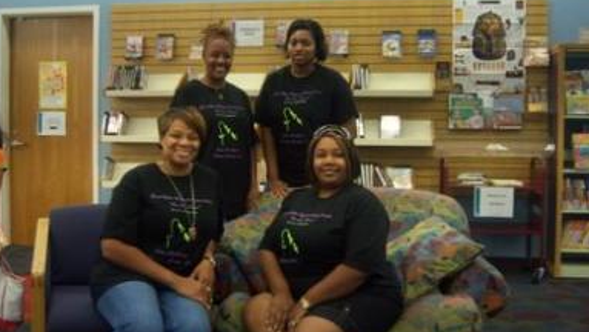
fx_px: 625
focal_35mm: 40
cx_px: 290
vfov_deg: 29.7
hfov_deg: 50.4
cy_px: 130
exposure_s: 1/20
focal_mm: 7.5
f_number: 2.8
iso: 160
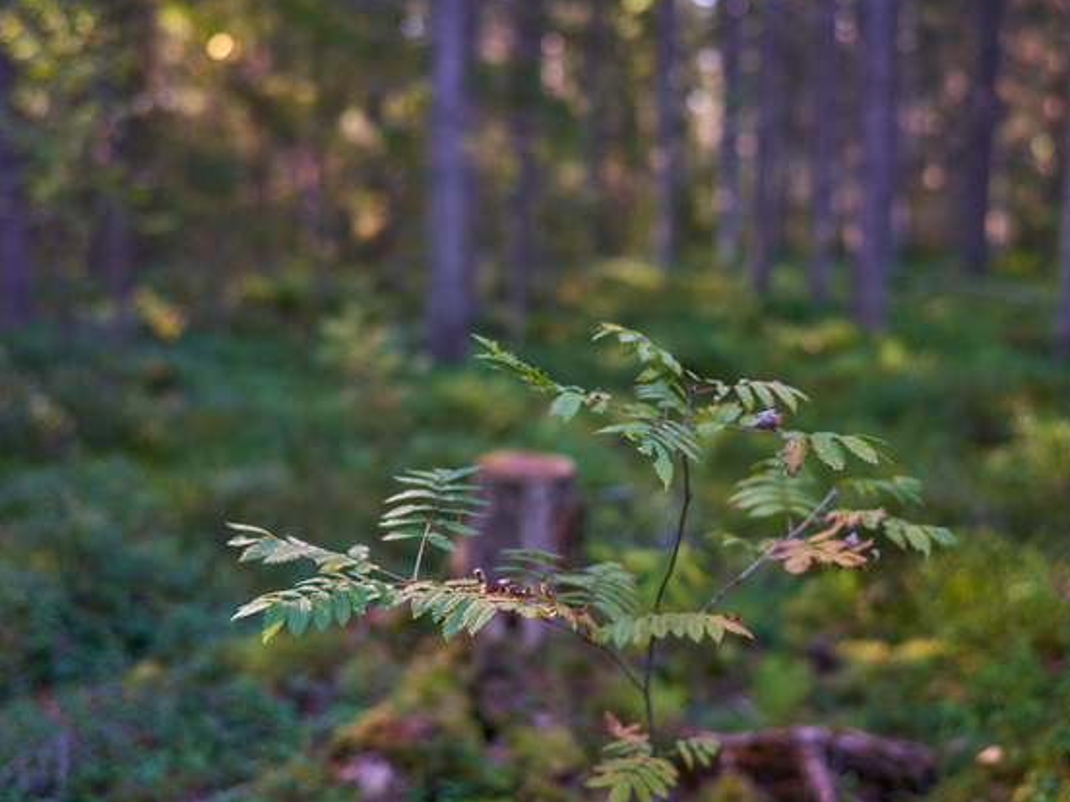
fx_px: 1206
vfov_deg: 36.8
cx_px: 587
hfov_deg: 47.8
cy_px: 396
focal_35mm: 39
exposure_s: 1/80
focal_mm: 35
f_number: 2
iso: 100
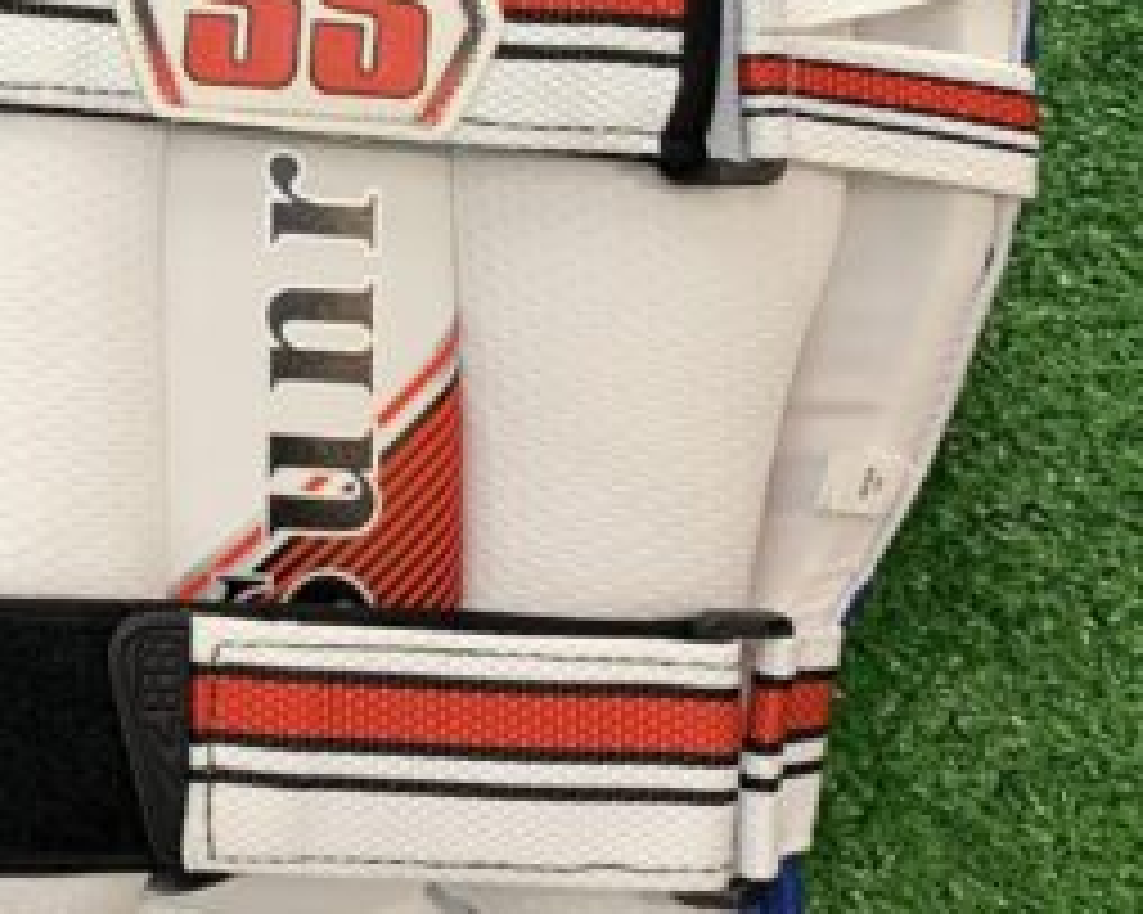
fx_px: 2705
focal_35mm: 80
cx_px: -198
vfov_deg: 18.6
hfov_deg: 22.2
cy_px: -23
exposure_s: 1/60
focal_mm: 4.25
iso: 64
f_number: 1.8
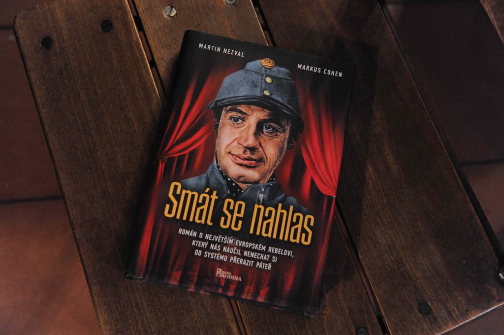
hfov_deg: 41.1
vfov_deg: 28.0
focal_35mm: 48
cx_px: 252
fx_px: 671
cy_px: 168
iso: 16126
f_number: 3.5
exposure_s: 1/80
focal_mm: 48
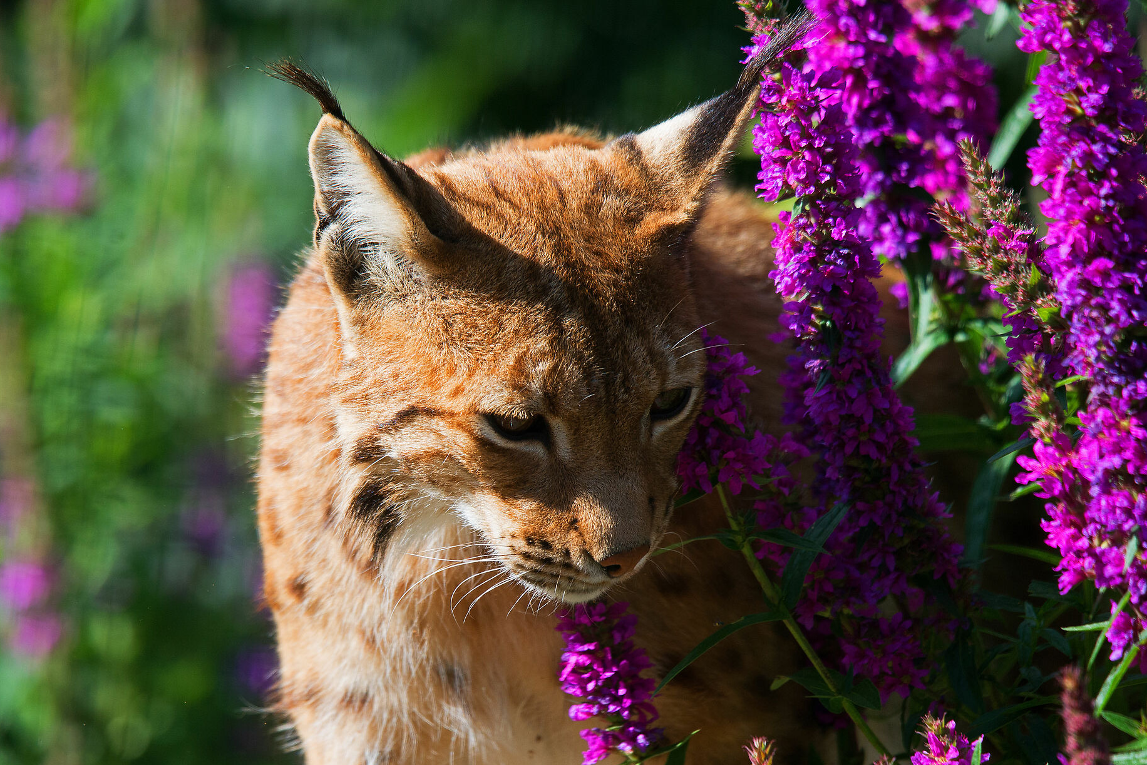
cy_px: 471
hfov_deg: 3.1
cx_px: 452
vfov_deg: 2.1
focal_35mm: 655
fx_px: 20876
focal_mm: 500
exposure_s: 1/1600
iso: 800
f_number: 6.3
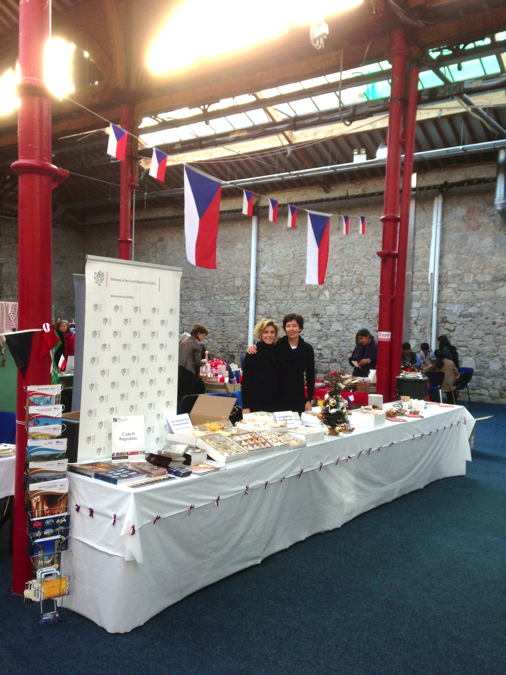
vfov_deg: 55.4
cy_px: 338
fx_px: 643
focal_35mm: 33
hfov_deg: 42.9
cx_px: 253
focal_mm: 4.13
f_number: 2.4
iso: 50
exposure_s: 1/40
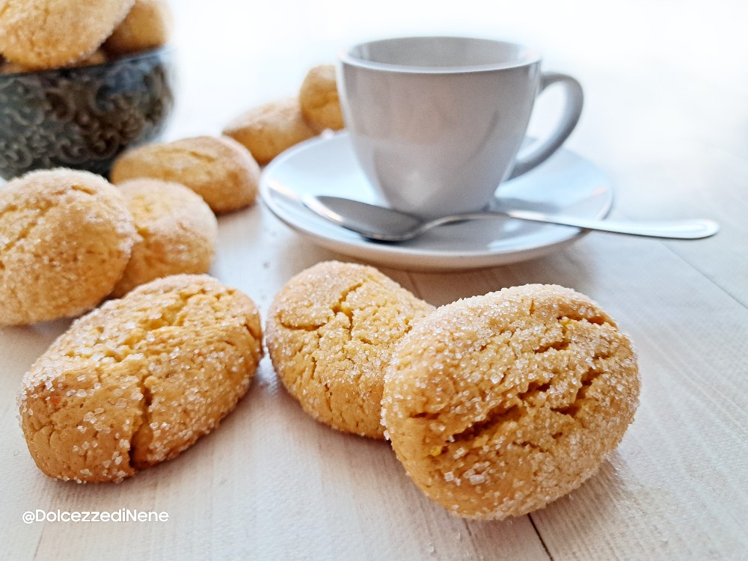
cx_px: 374
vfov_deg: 56.8
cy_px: 280
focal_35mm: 24
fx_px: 519
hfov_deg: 71.6
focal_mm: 5.23
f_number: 1.8
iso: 250
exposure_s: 1/50
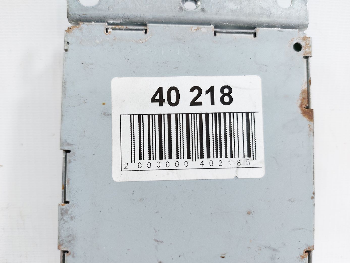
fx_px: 243
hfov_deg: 71.6
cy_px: 132
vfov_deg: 56.8
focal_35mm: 24
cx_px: 175
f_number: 1.8
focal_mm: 5.23
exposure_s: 1/50
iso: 64
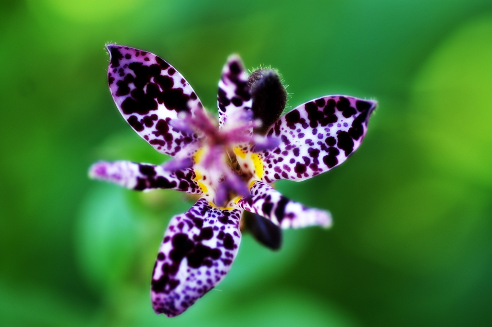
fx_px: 1843
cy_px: 164
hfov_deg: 15.2
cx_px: 246
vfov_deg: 10.1
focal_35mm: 135
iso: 100
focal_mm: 90
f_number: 3.2
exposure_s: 1/100
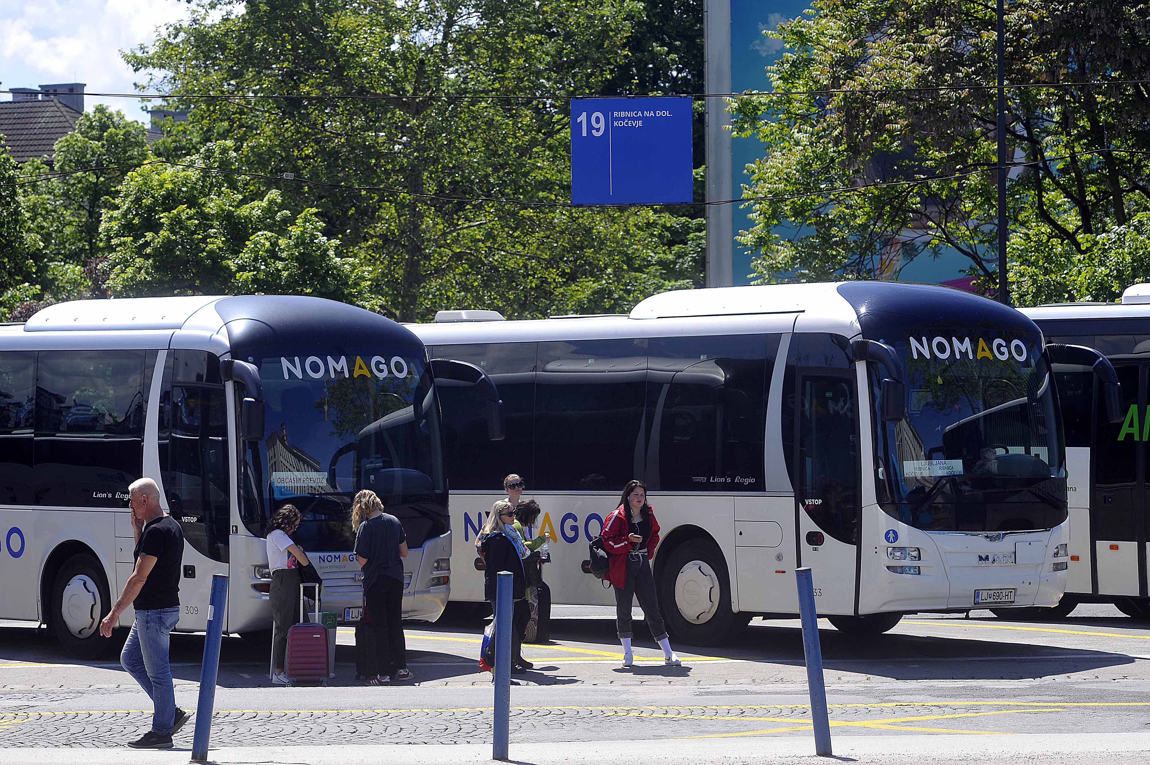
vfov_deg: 27.0
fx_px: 1596
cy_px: 382
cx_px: 575
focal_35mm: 50
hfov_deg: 39.6
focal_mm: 50
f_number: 5.6
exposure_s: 1/400
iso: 200
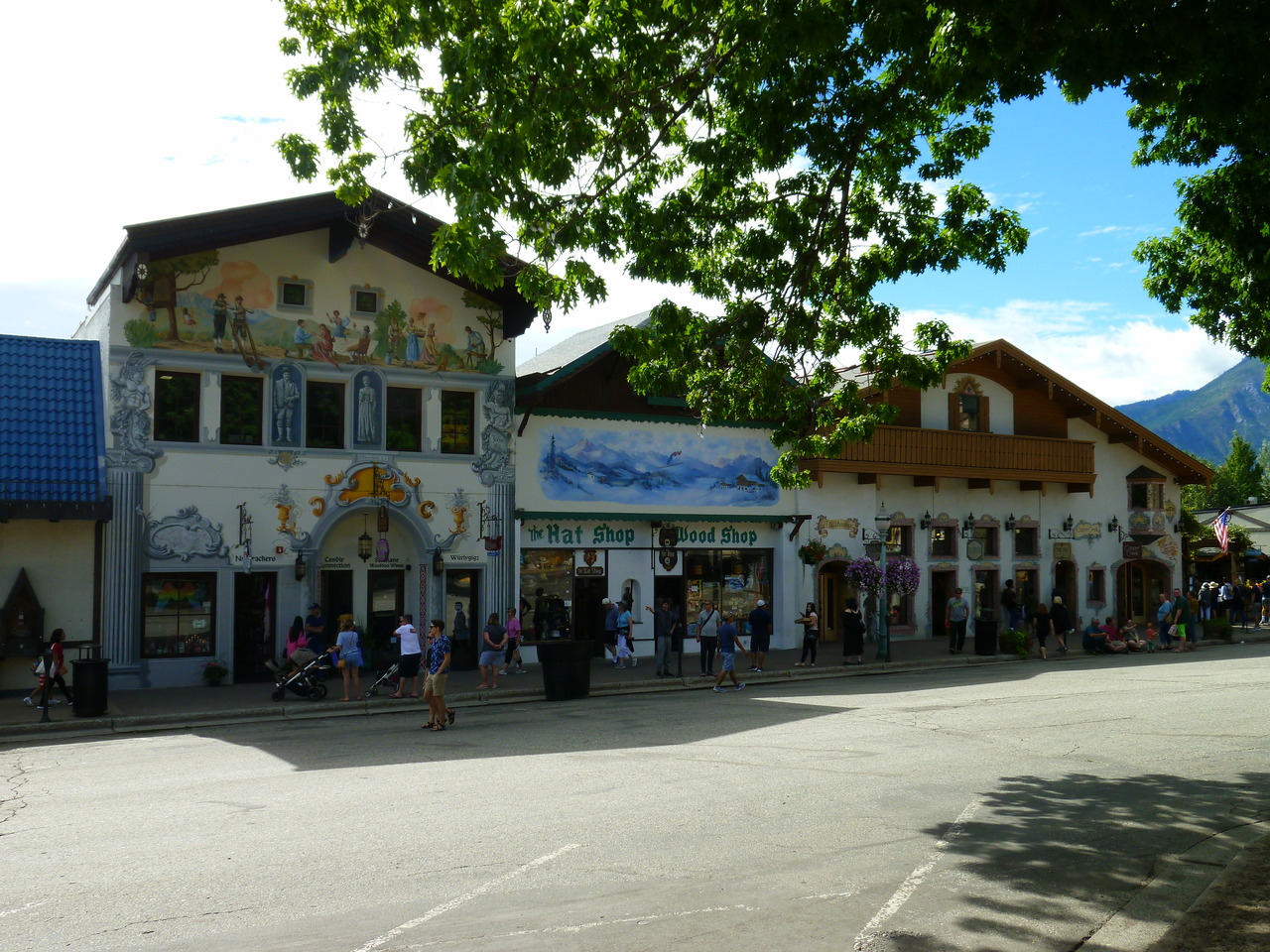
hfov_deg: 58.4
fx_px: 1137
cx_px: 635
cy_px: 476
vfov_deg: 45.4
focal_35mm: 31
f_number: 3.6
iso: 80
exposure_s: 1/400
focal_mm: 5.5
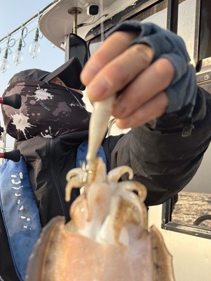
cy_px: 185
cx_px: 55
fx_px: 293
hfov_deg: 38.7
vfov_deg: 50.5
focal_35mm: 36
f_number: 1.78
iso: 320
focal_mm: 6.76
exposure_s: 1/8130
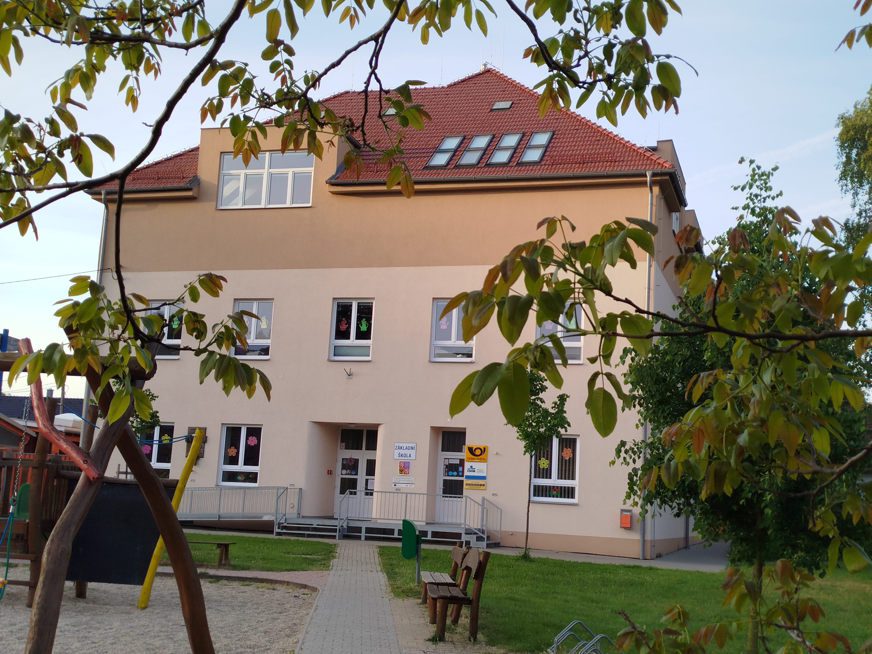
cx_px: 436
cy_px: 327
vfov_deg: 33.6
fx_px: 1083
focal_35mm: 43
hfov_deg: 43.9
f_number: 1.7
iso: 50
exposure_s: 1/312
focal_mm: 5.31
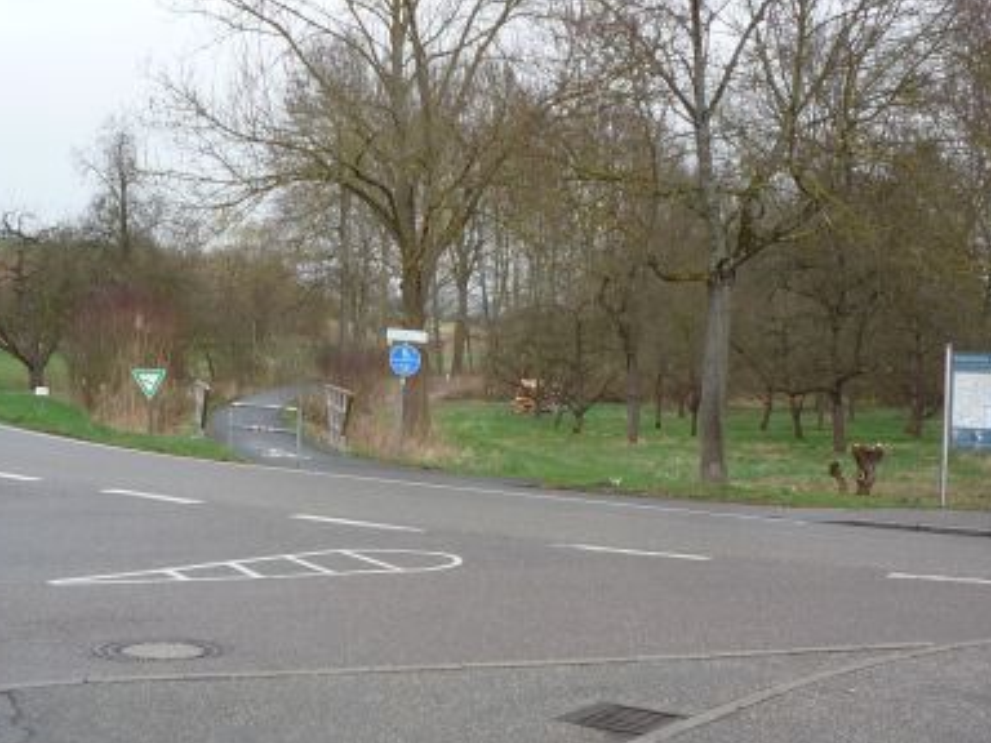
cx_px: 421
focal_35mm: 65
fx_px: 1861
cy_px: 405
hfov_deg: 29.8
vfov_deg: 22.6
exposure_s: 1/100
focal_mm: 5.3
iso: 100
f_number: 4
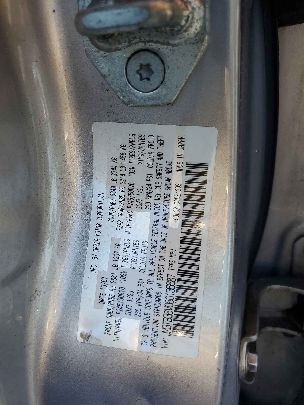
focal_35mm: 26
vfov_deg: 67.3
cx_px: 152
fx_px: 304
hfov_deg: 53.1
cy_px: 202
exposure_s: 1/333
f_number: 1.5
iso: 50
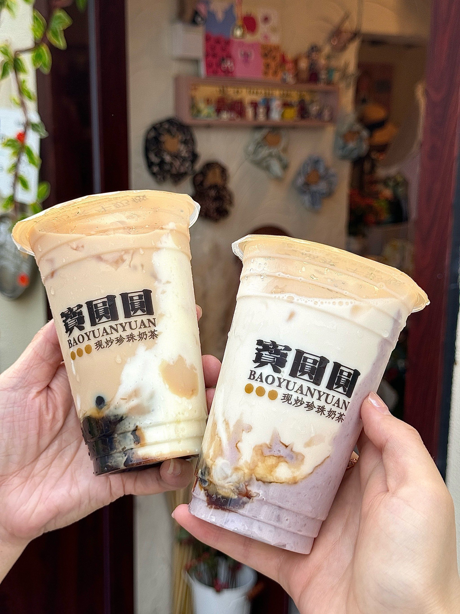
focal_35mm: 48
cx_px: 230
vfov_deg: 39.7
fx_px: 850
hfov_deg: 30.3
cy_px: 307
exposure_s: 1/360
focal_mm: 6.76
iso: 64
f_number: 1.78
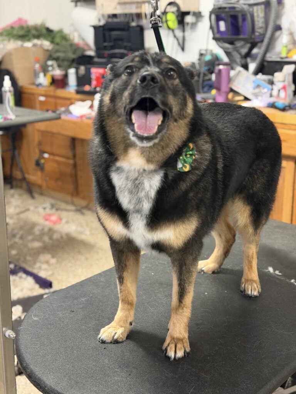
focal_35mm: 48
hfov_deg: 30.3
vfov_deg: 39.7
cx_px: 148
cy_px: 197
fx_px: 547
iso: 320
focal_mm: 6.76
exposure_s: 1/40
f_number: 1.78
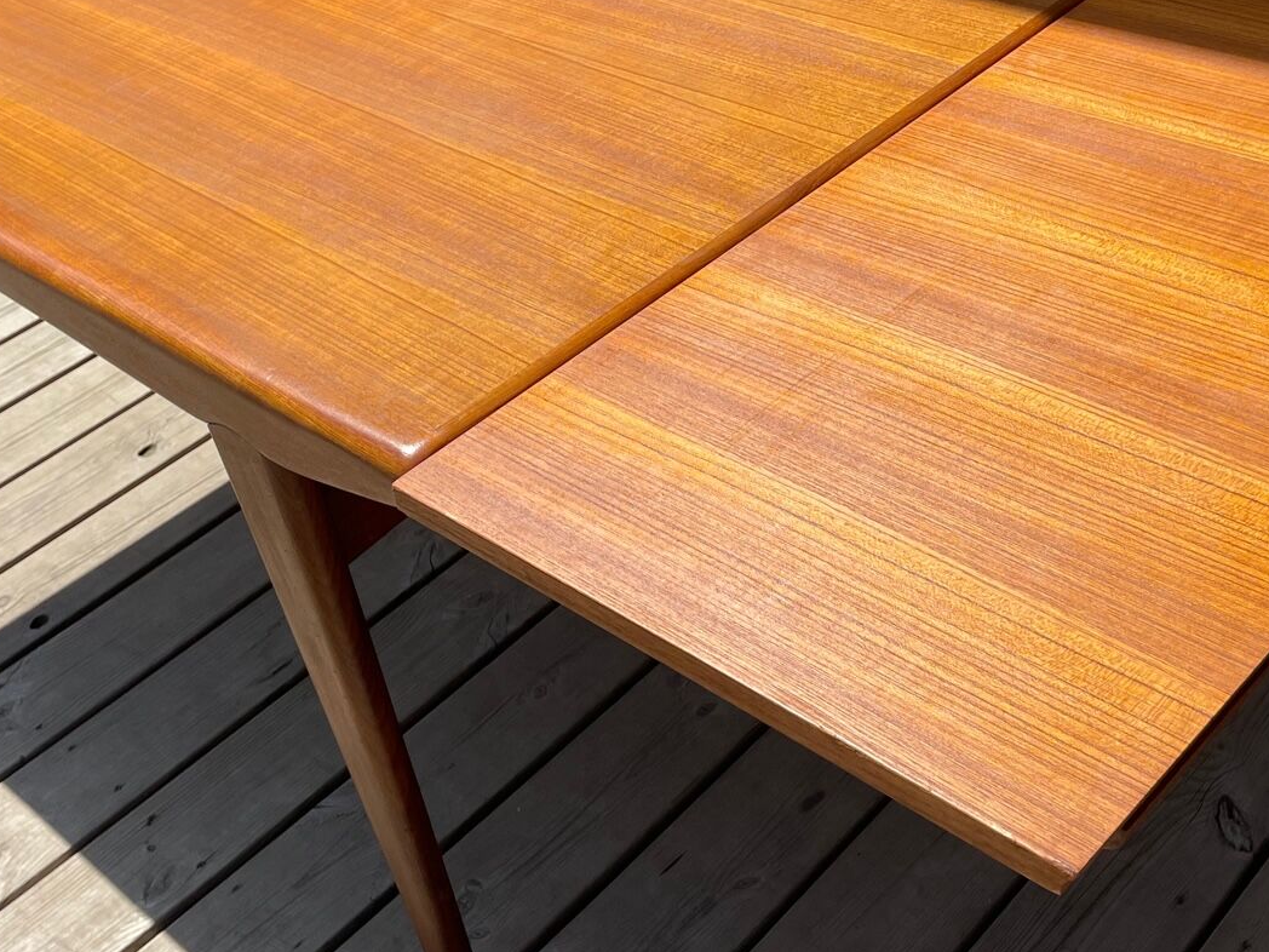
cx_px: 720
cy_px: 322
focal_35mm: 50
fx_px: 1833
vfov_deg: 28.9
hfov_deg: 38.1
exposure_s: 1/3731
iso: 32
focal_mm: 4.2
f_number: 1.6
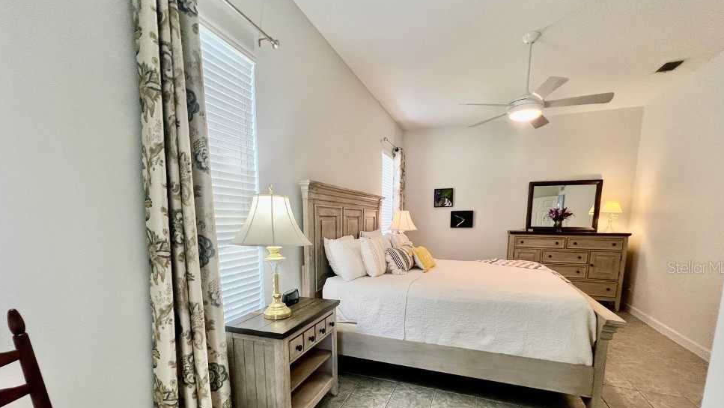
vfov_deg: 68.8
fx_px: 288
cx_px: 355
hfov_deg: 103.0
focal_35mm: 15
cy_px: 267
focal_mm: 1.57
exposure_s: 1/120
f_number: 1.8
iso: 125
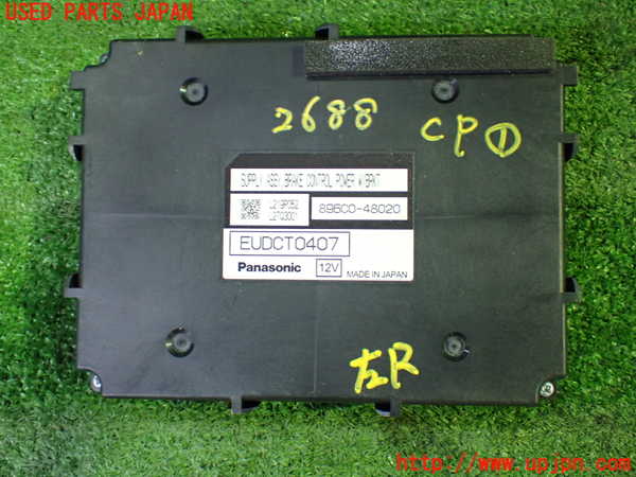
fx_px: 698
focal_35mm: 38
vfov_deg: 37.7
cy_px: 238
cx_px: 318
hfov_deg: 49.0
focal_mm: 6.83
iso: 800
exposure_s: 1/40
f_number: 2.7
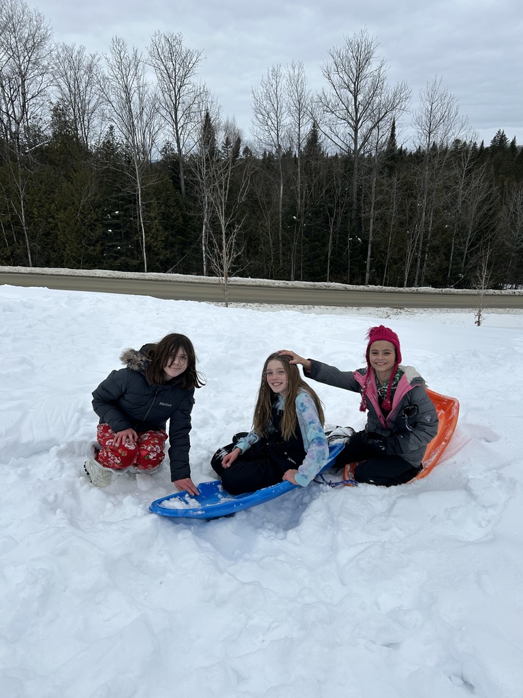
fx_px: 524
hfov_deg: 53.1
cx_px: 262
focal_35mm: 26
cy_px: 349
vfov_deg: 67.3
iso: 50
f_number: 1.5
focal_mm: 5.7
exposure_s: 1/3460
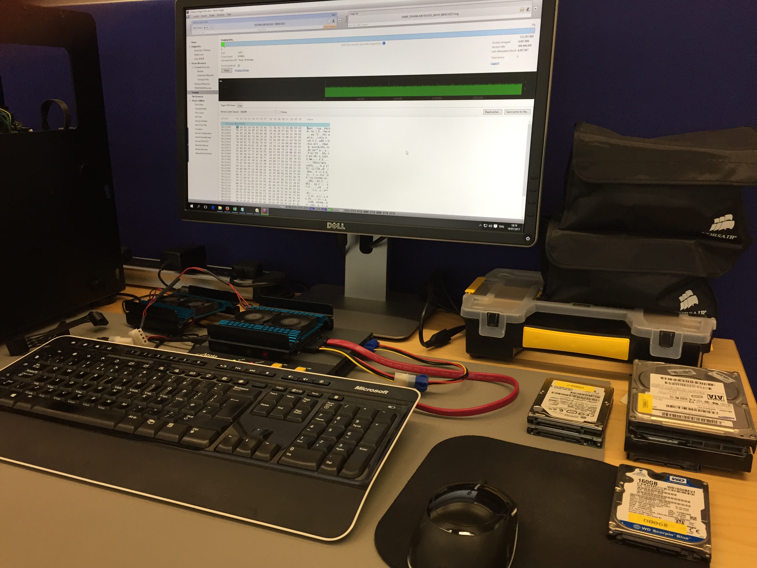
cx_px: 378
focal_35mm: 29
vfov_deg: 48.2
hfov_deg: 61.7
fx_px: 634
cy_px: 284
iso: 64
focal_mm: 4.15
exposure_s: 1/33
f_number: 2.2
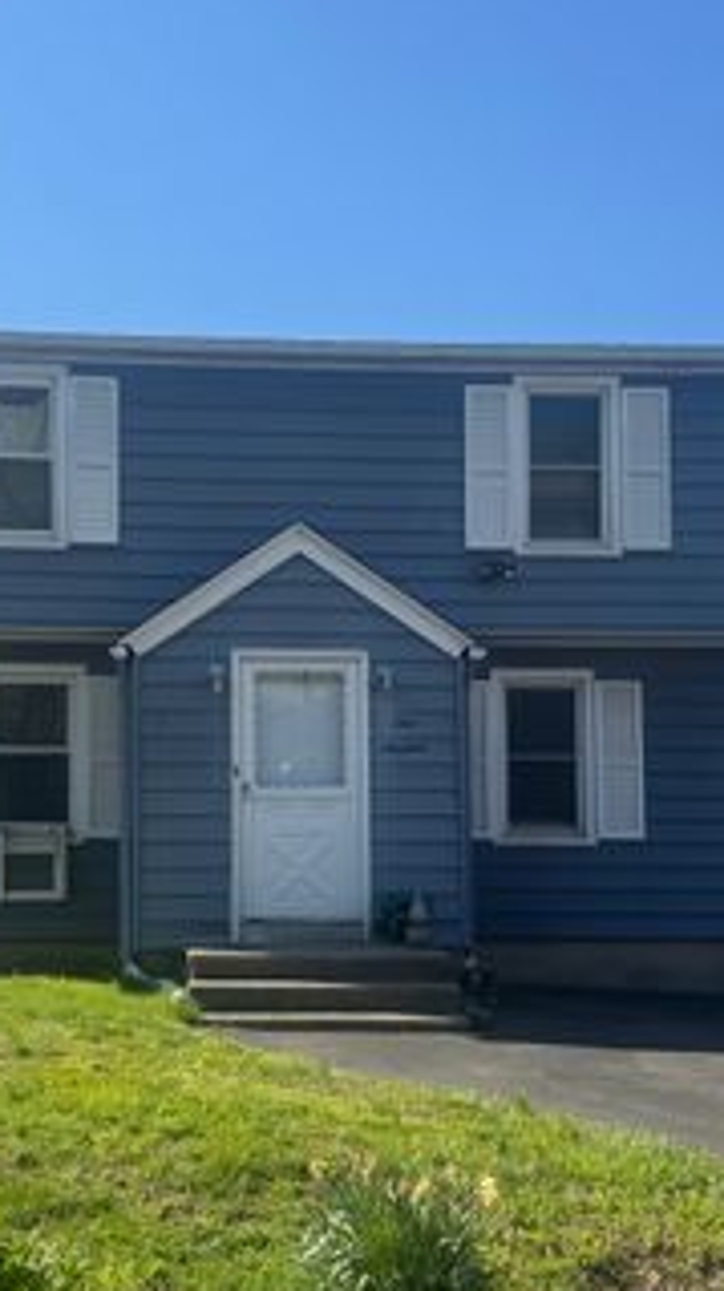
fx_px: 1402
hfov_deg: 28.9
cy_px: 739
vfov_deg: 49.3
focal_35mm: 41
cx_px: 311
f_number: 1.78
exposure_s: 1/3597
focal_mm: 6.76
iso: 80
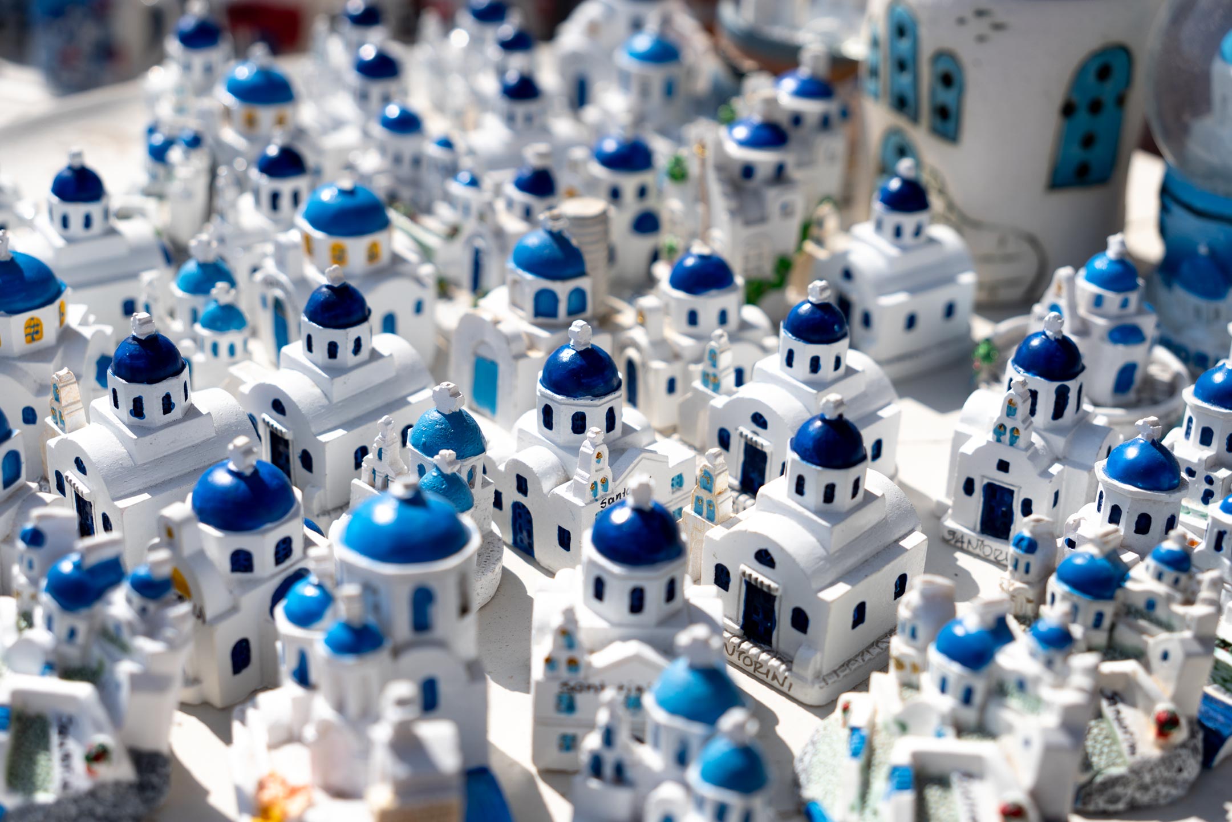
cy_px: 411
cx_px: 616
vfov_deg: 31.1
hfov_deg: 45.2
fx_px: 1478
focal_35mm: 43
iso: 100
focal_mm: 28.8
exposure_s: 1/1600
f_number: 4
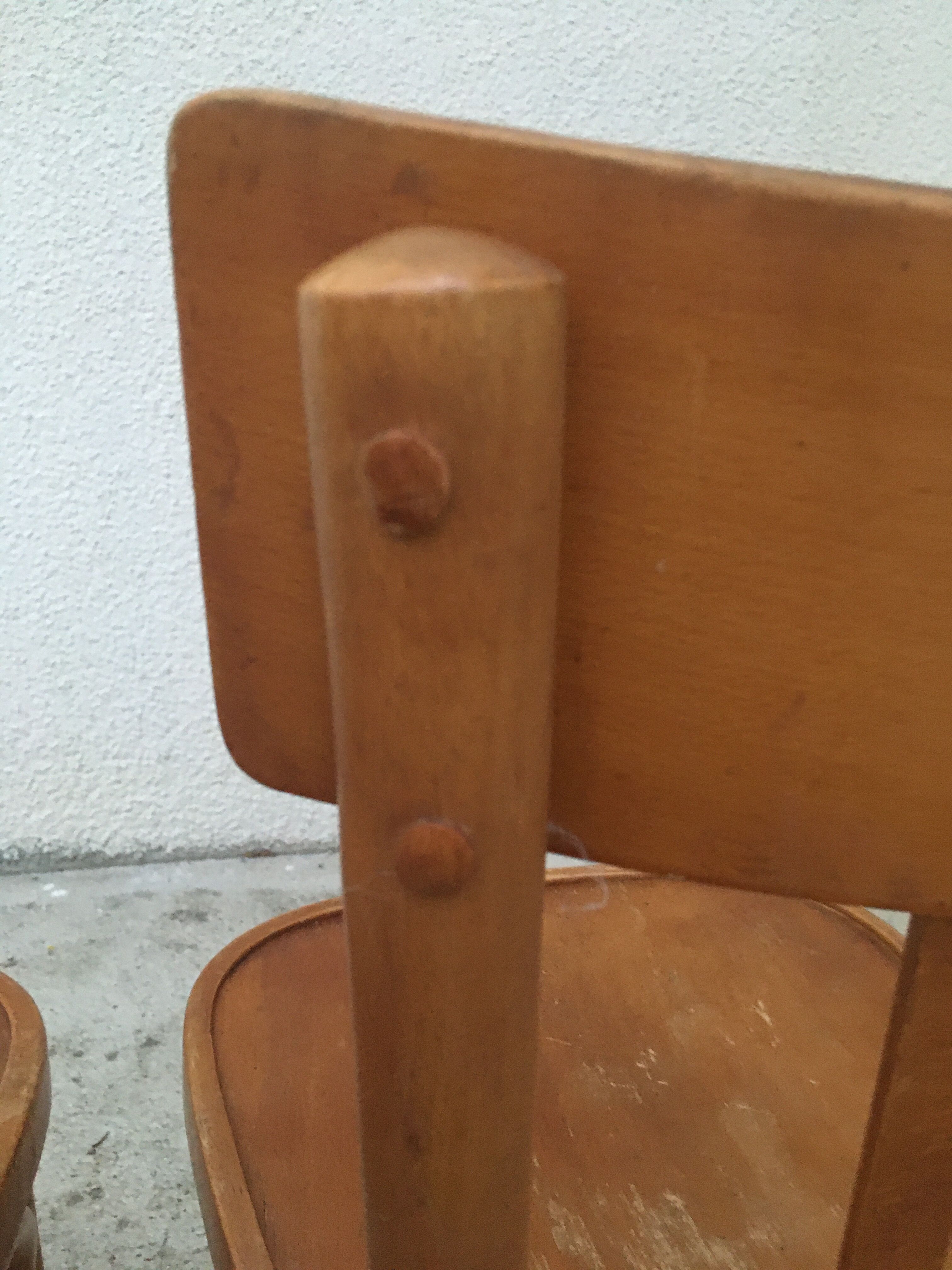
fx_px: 1063
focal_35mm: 29
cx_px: 476
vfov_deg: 61.7
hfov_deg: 48.2
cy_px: 635
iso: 250
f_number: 2.2
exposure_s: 1/17
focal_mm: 4.15
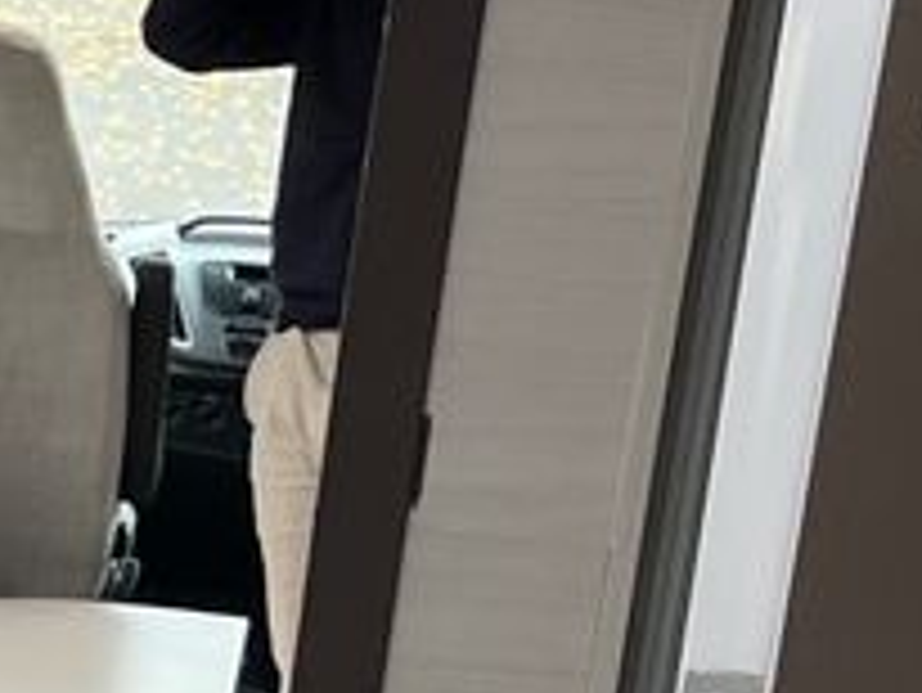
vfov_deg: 9.0
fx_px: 4317
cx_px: -1228
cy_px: 886
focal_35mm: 162
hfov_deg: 10.6
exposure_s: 1/122
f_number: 1.6
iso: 40
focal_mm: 5.1
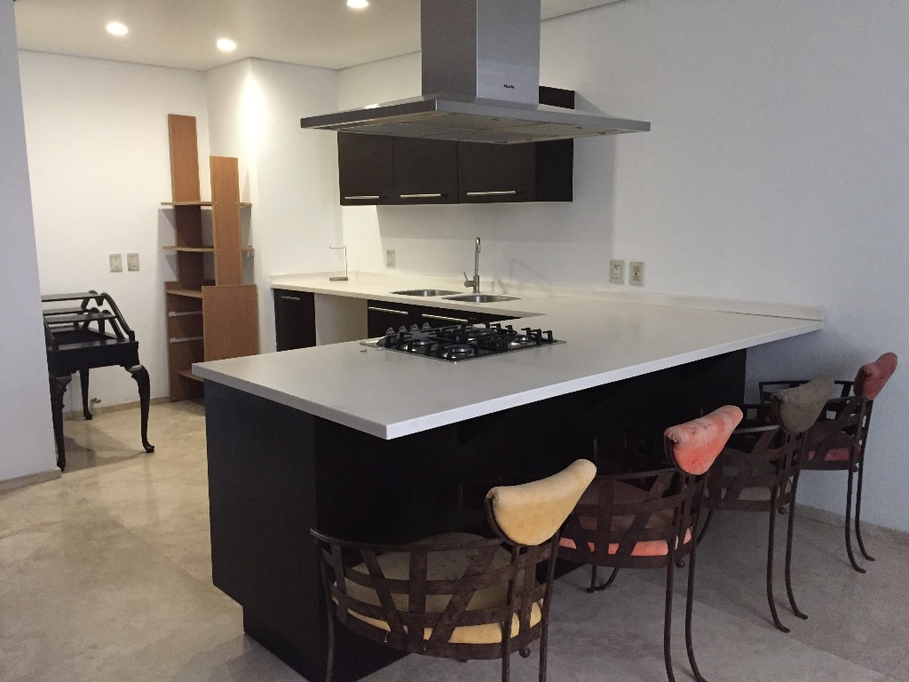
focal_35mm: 29
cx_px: 454
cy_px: 341
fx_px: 762
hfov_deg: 61.7
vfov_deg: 48.2
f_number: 2.2
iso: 320
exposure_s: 1/15
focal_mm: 4.15
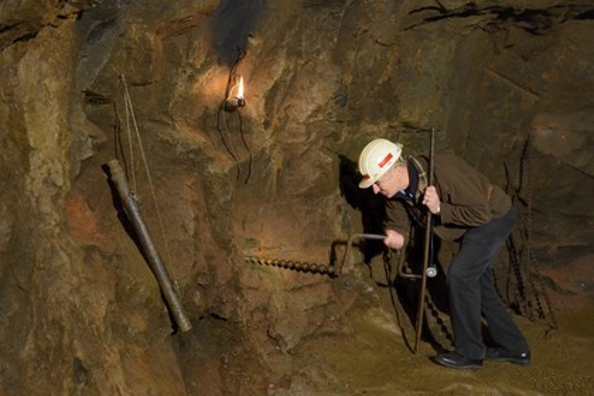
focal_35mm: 36
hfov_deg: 53.1
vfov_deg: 36.9
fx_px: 594
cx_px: 297
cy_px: 198
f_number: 3.5
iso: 1600
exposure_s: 1/13
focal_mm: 36
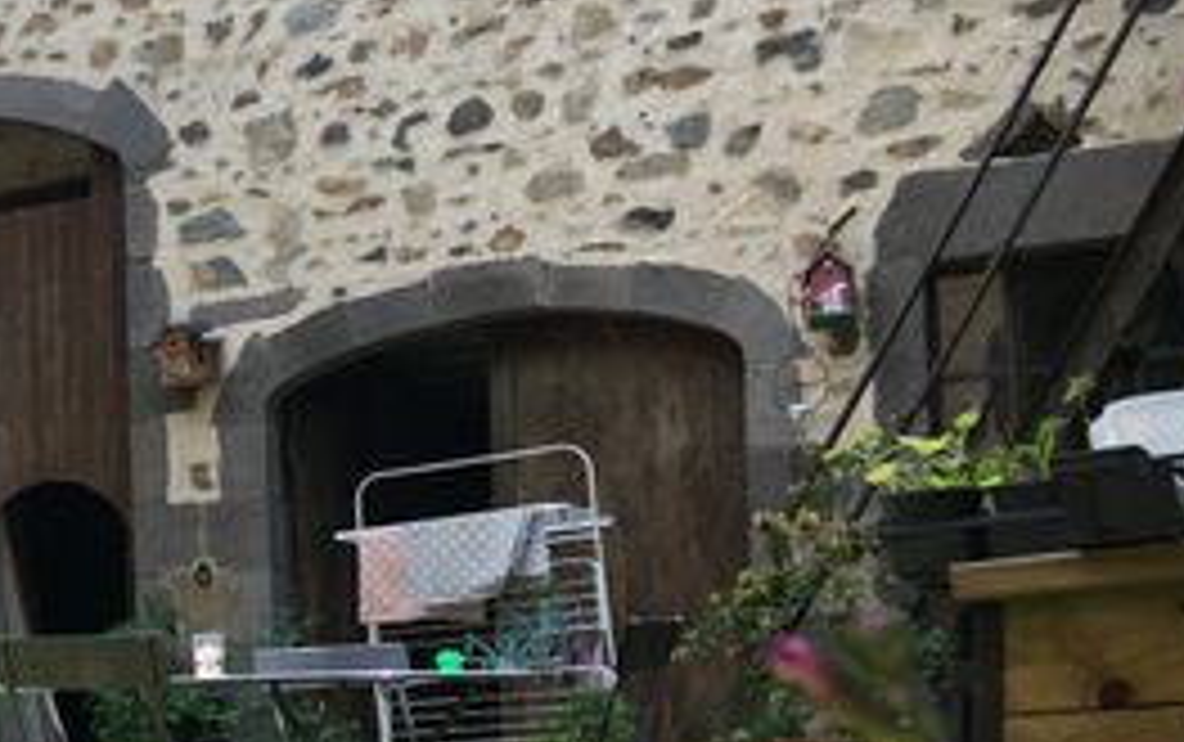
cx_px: -140
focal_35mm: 70
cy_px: 562
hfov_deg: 26.8
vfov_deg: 18.5
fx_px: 2261
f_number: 2.2
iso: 25
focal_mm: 4.15
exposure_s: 1/460
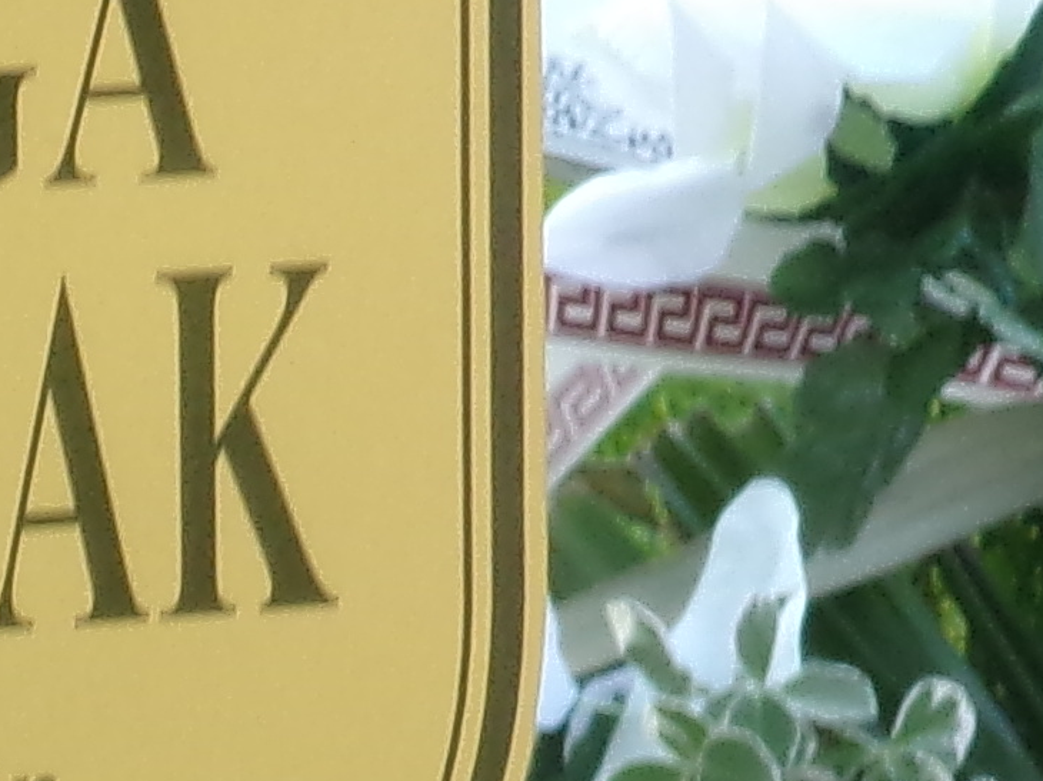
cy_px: 1465
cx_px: -361
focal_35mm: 600
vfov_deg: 2.5
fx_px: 18072
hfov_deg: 3.3
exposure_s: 1/60
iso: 158
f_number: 5.8
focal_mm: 16.9
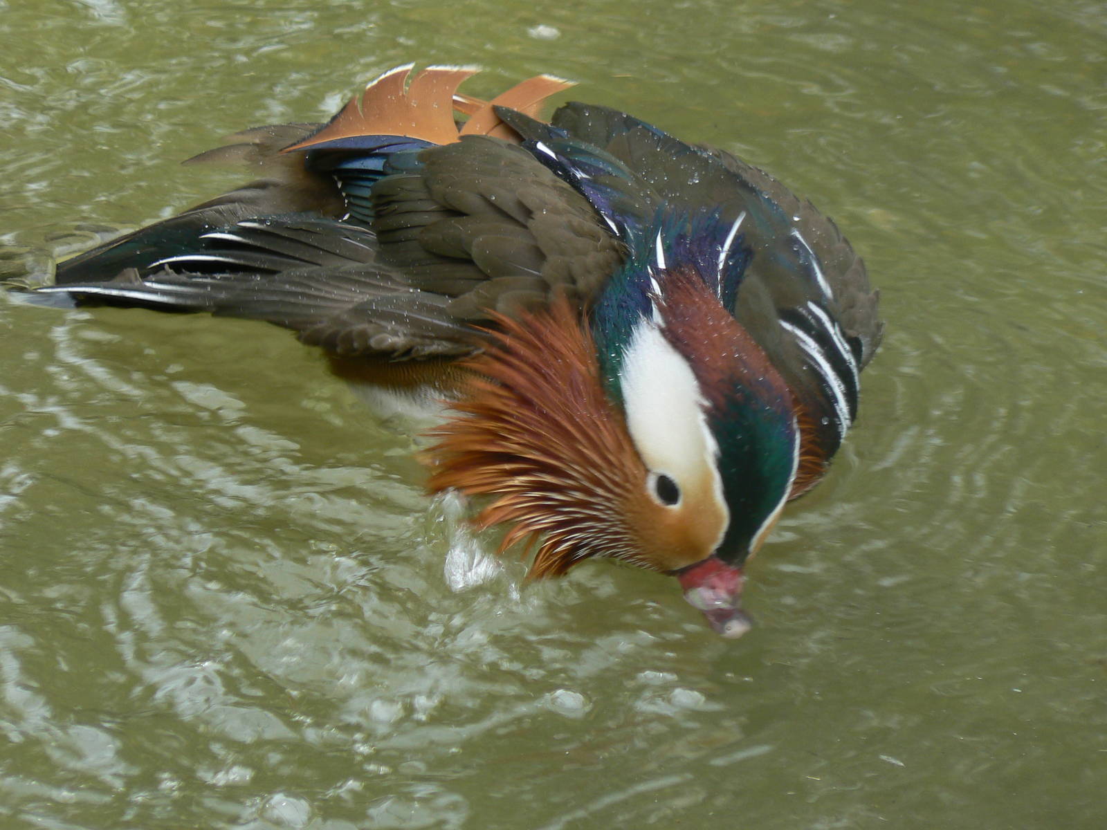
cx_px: 554
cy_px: 415
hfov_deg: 4.6
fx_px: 13815
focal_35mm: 432
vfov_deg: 3.4
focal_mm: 72
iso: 80
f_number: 5.6
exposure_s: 1/100
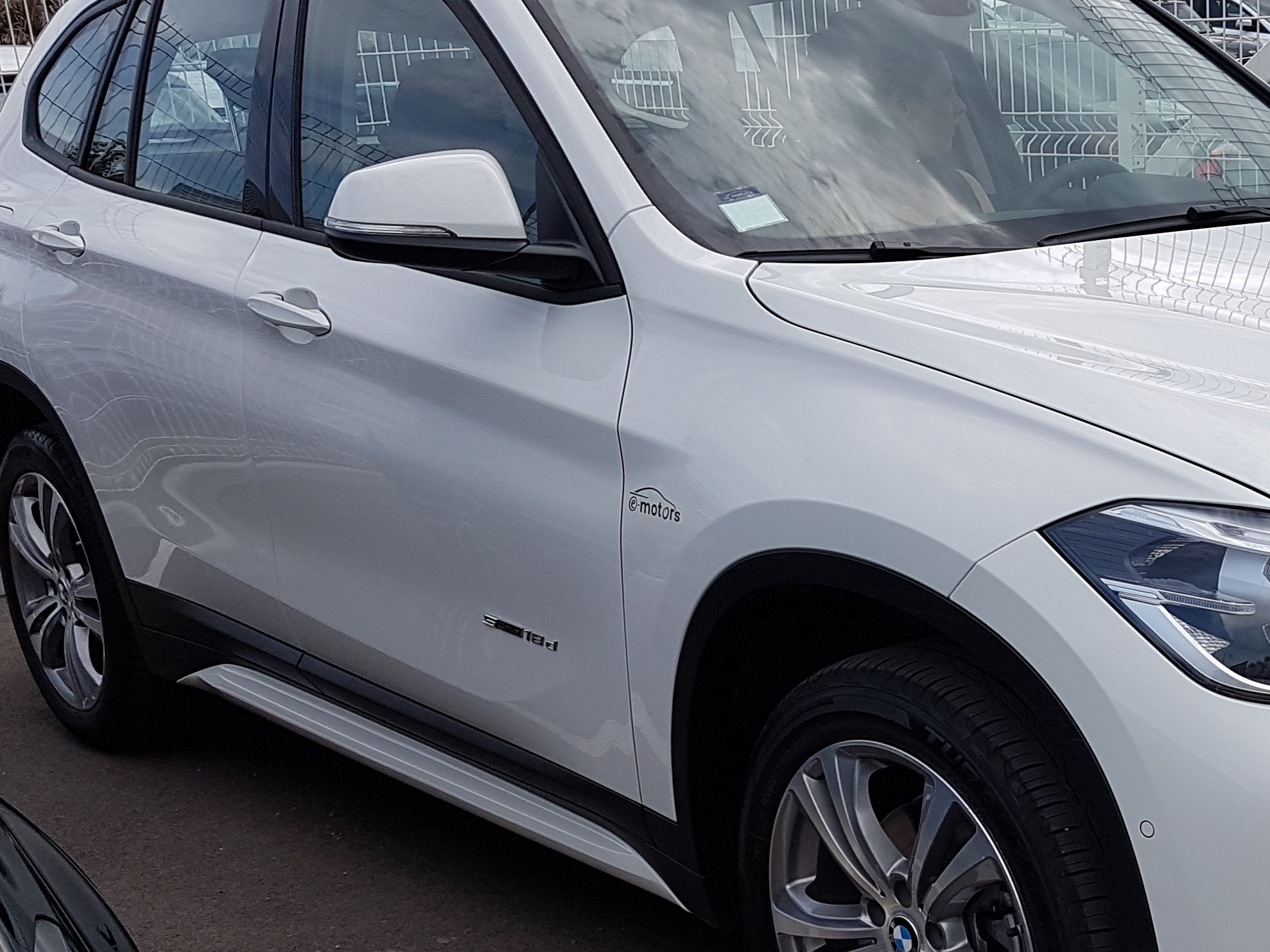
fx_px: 1944
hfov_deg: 34.4
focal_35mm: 53
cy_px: 736
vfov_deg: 27.1
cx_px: 1107
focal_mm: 4.2
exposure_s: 1/1656
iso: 40
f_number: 1.7
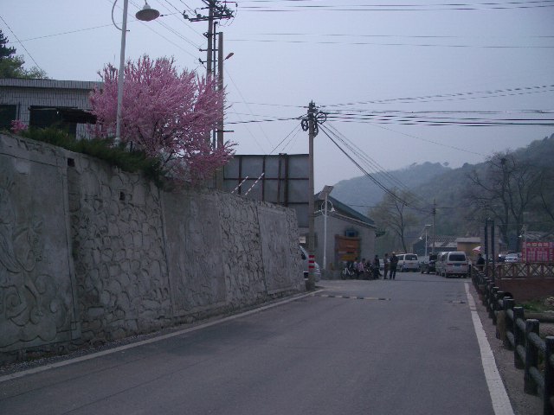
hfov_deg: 52.6
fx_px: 560
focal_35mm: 35
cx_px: 277
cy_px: 208
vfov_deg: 40.7
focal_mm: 5.8
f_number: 4.3
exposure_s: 1/1250
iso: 50
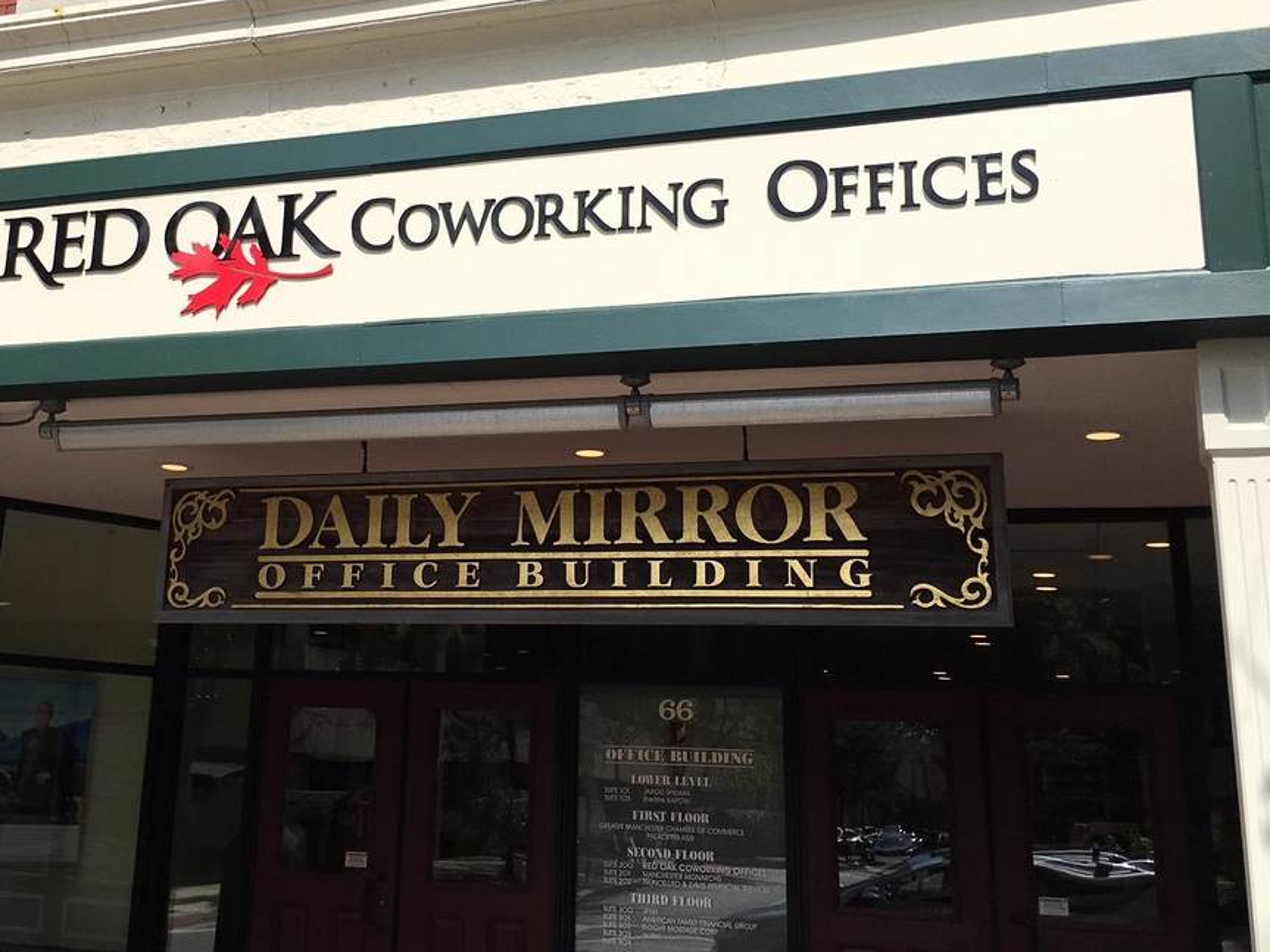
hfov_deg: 43.5
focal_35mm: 43
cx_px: 471
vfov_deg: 33.3
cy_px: 328
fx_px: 1577
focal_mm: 4.15
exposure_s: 1/1923
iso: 25
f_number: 2.2
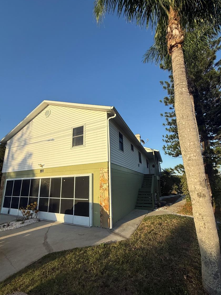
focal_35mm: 15
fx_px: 128
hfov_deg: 81.7
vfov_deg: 98.1
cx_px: 106
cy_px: 155
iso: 50
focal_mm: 2.22
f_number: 2.2
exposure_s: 1/2237
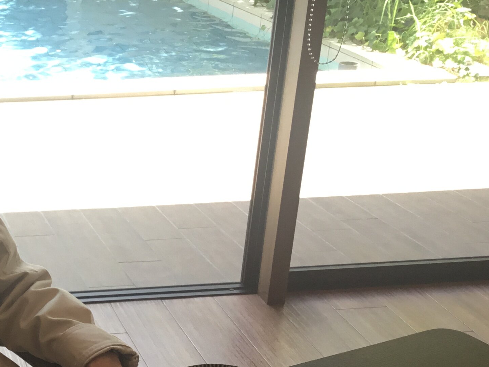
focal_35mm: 70
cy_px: 275
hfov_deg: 25.6
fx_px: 989
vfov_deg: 20.8
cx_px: -57
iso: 32
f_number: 2.4
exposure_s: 1/120
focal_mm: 3.3
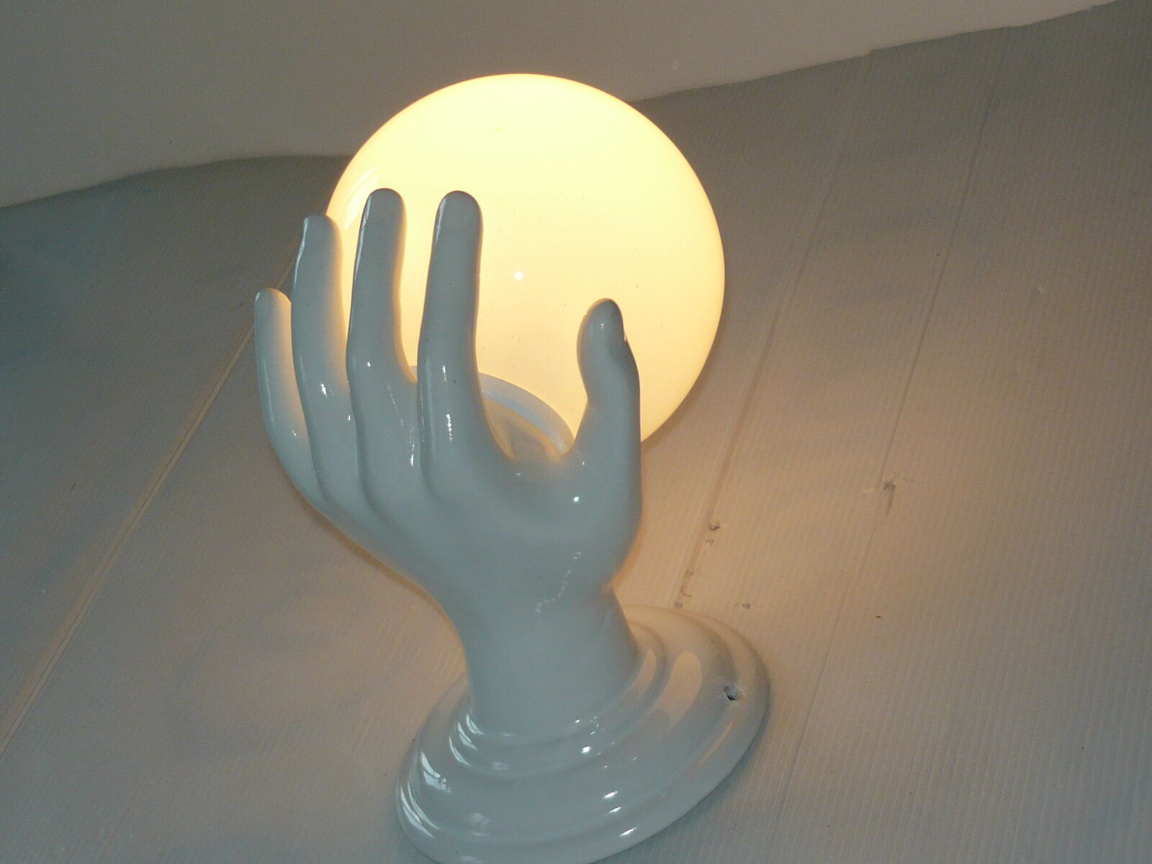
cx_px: 576
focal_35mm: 81
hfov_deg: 24.1
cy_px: 432
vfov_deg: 18.2
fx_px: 2696
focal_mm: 8.4
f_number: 3.2
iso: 100
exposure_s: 1/125
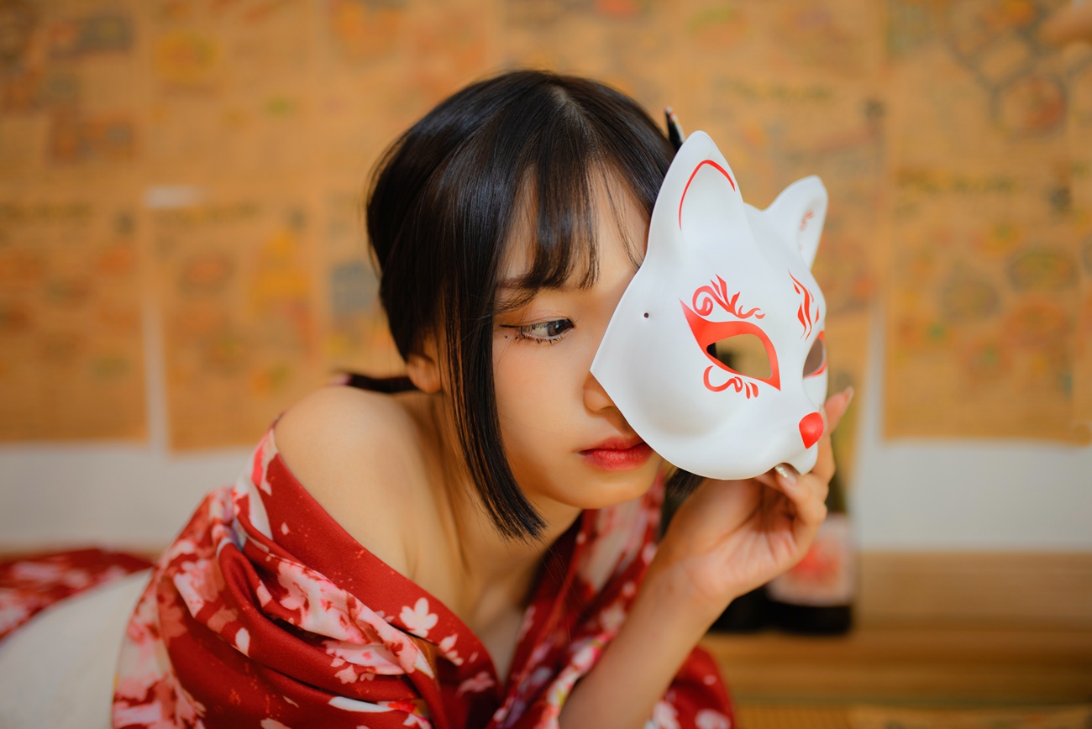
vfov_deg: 37.9
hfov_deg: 54.4
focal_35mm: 35
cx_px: 546
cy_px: 364
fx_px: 1062
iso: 110
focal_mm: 35
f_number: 1.8
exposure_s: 1/50
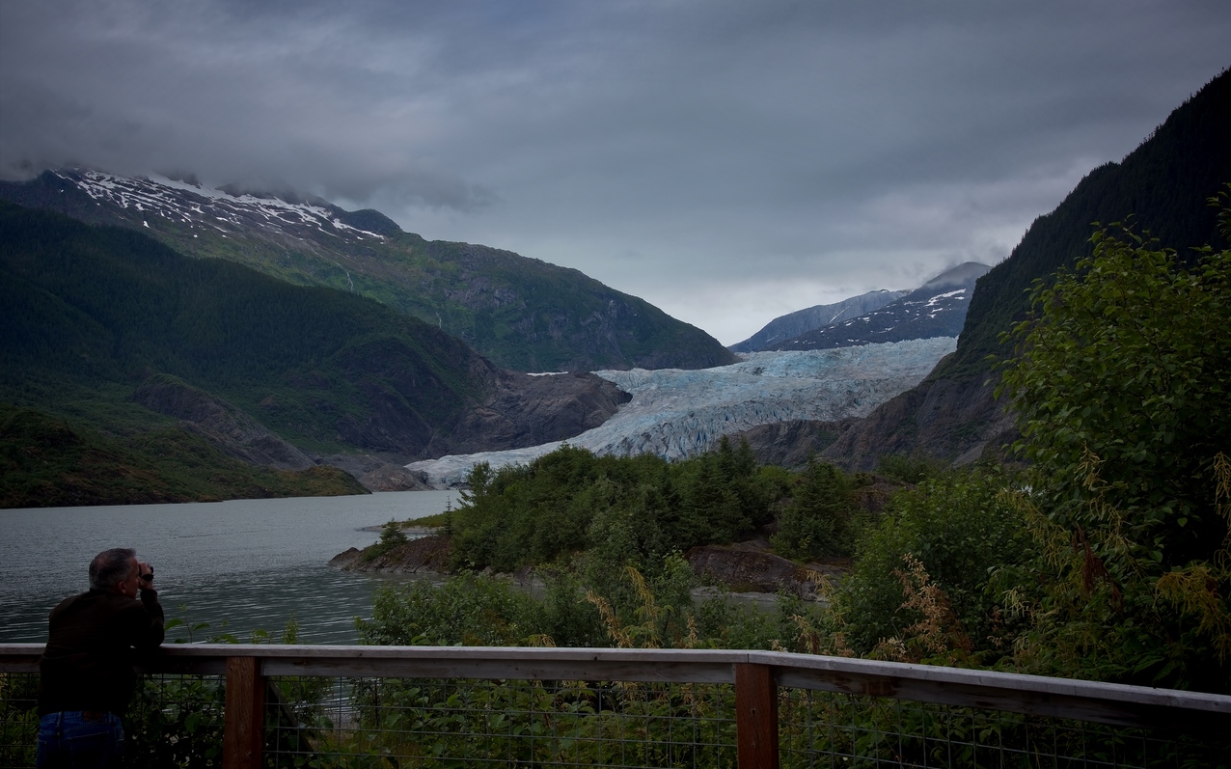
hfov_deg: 44.4
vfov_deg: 28.6
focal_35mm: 45
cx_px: 616
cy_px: 372
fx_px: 1509
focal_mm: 44
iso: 100
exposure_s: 1/320
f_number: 9
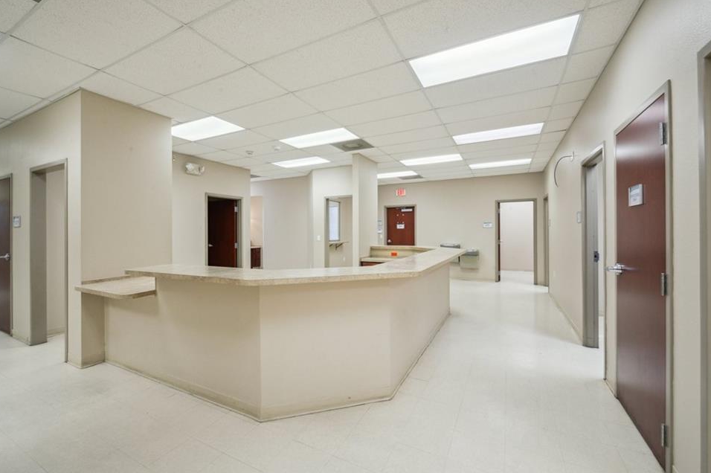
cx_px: 334
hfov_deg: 100.3
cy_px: 226
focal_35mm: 15
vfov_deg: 77.2
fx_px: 296
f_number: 14
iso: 400
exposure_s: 1/5
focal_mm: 14
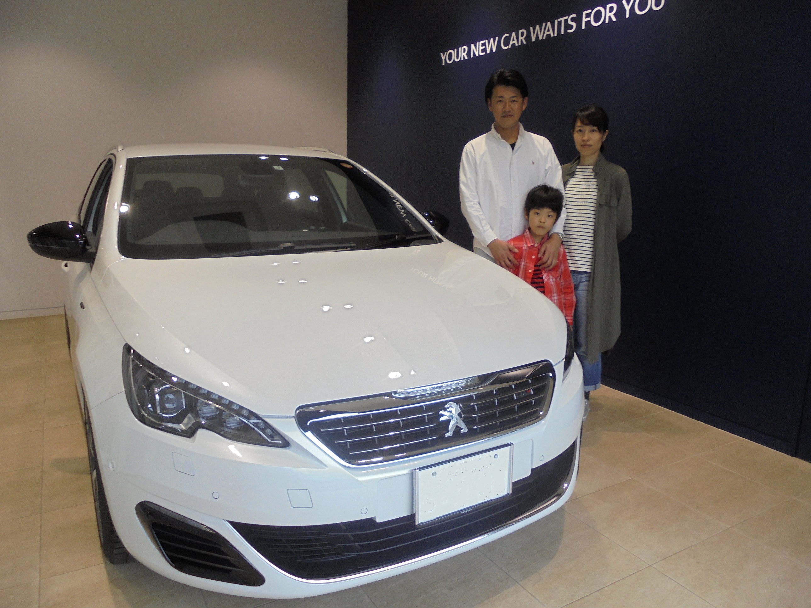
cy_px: 304
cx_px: 406
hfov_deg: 67.3
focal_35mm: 26
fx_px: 609
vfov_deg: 53.1
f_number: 3.5
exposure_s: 1/50
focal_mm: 4.6
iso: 100
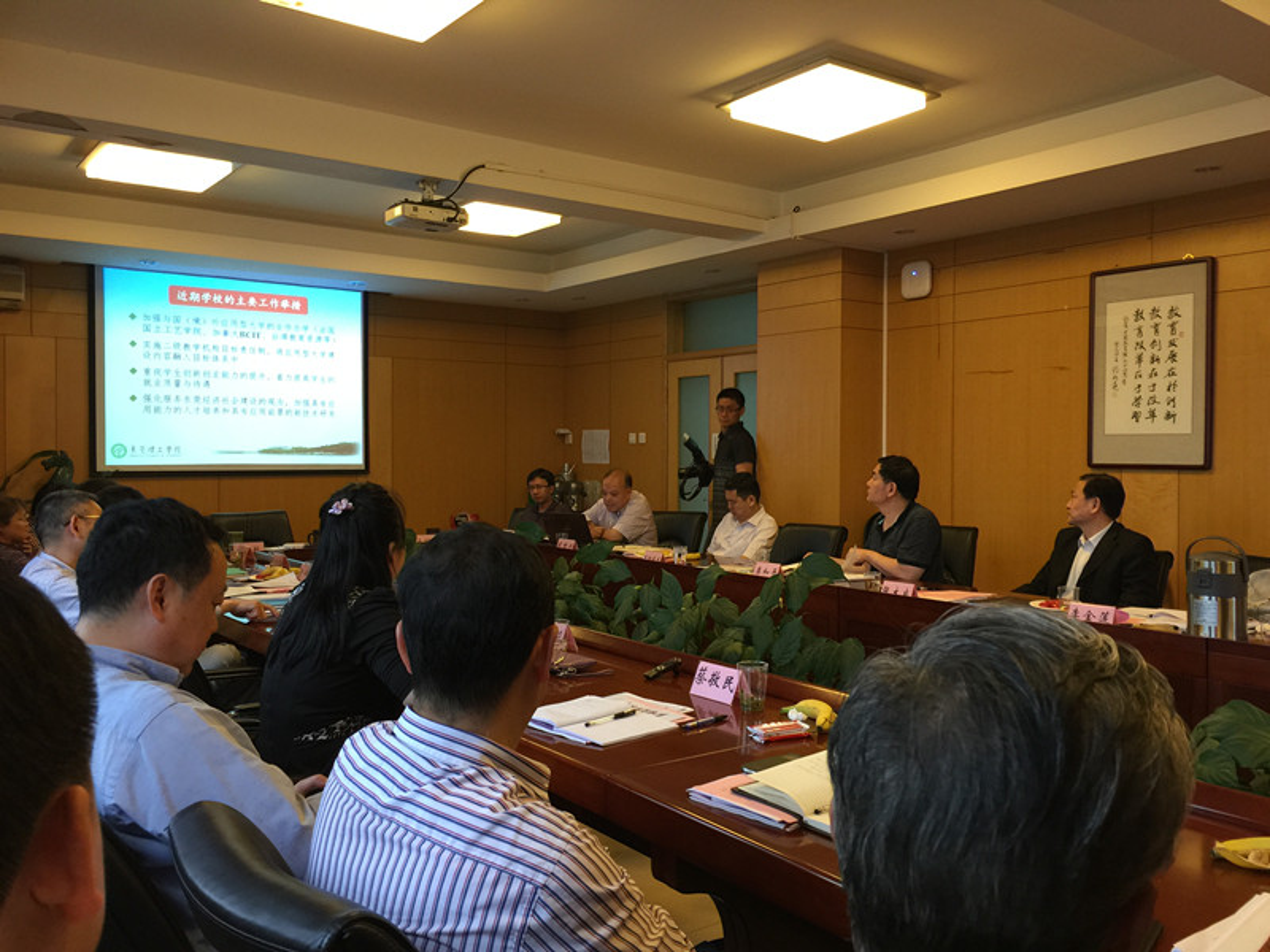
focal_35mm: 29
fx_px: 1064
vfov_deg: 48.2
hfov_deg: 61.7
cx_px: 635
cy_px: 476
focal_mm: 4.15
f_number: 2.2
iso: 50
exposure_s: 1/15
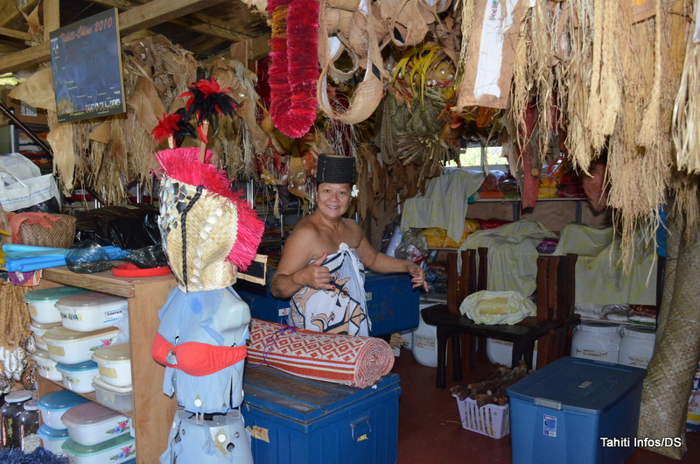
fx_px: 582
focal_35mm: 30
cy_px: 232
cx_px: 350
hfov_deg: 62.0
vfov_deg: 43.4
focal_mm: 20
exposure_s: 1/250
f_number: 8
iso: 2500
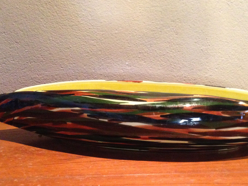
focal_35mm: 50
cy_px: 139
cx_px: 147
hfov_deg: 38.0
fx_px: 358
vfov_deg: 28.7
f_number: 2.4
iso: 500
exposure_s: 1/15
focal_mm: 4.12
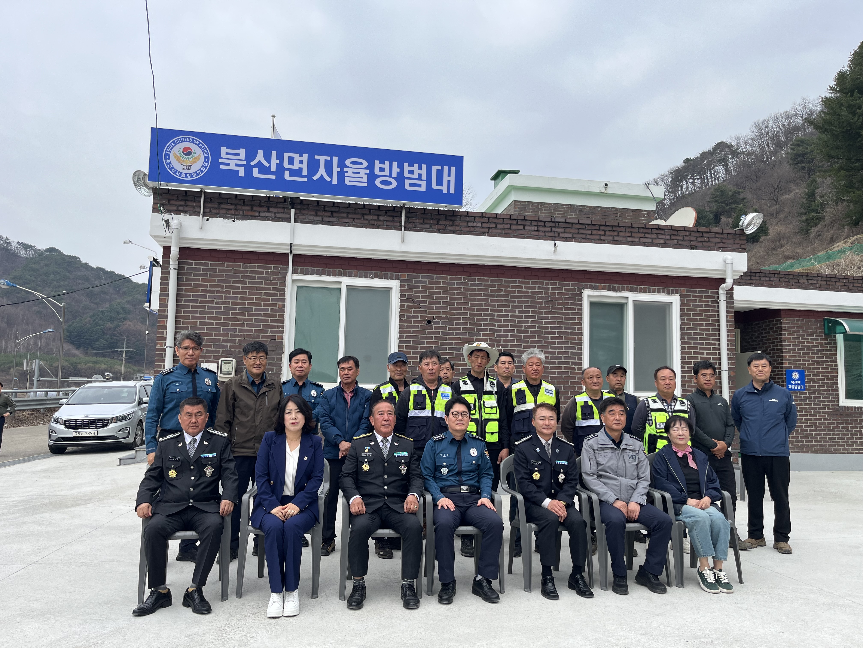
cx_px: 432
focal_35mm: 26
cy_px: 324
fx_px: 648
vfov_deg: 53.1
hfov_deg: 67.3
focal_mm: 5.1
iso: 50
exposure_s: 1/2222
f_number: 1.6
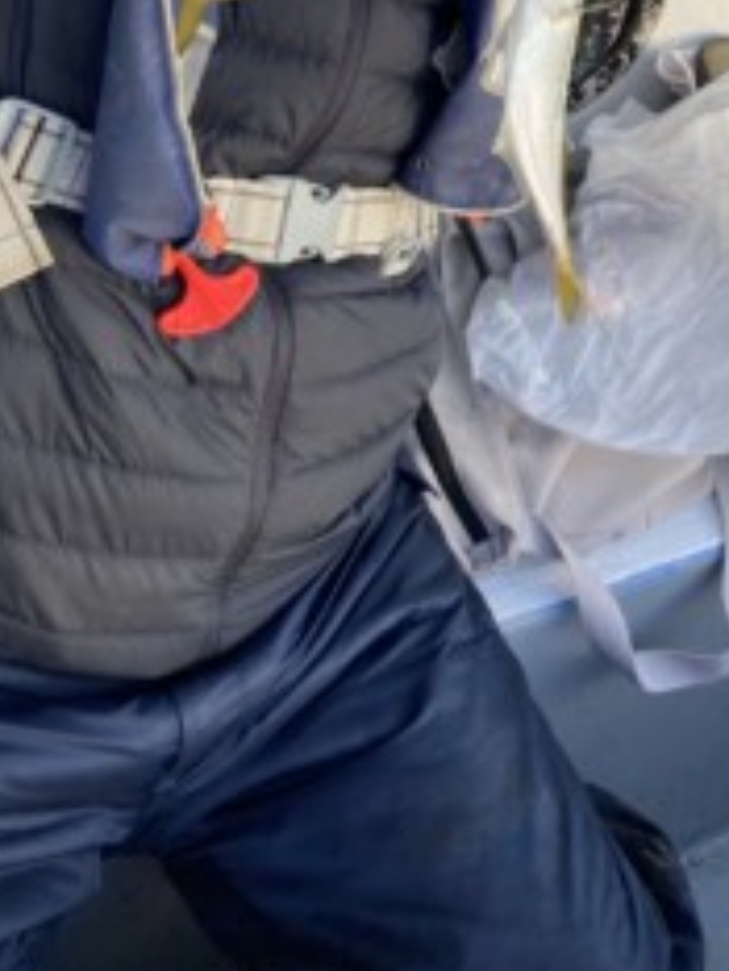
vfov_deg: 33.7
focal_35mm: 54
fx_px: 1515
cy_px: 100
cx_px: 542
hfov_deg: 26.7
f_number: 1.8
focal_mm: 3.99
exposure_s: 1/177
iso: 20
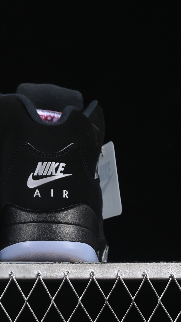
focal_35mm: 118
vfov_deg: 18.2
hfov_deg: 10.2
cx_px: -12
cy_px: 161
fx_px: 1007
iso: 160
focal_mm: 50
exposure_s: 1/50
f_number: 6.3
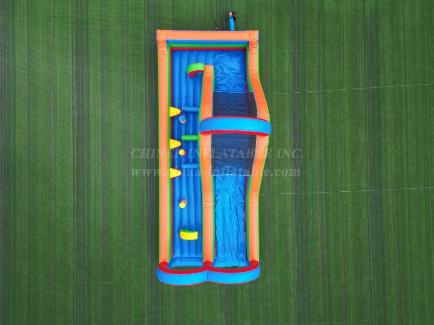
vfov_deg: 56.8
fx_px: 301
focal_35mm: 24
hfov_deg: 71.6
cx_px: 217
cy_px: 162
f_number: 1.7
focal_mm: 6.72
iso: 100
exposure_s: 1/1000
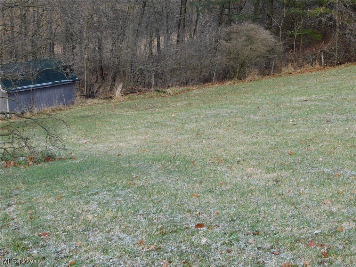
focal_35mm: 80
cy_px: 134
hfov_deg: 24.4
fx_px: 823
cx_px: 178
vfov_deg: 18.4
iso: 125
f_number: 4.4
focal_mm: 14.2
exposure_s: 1/125
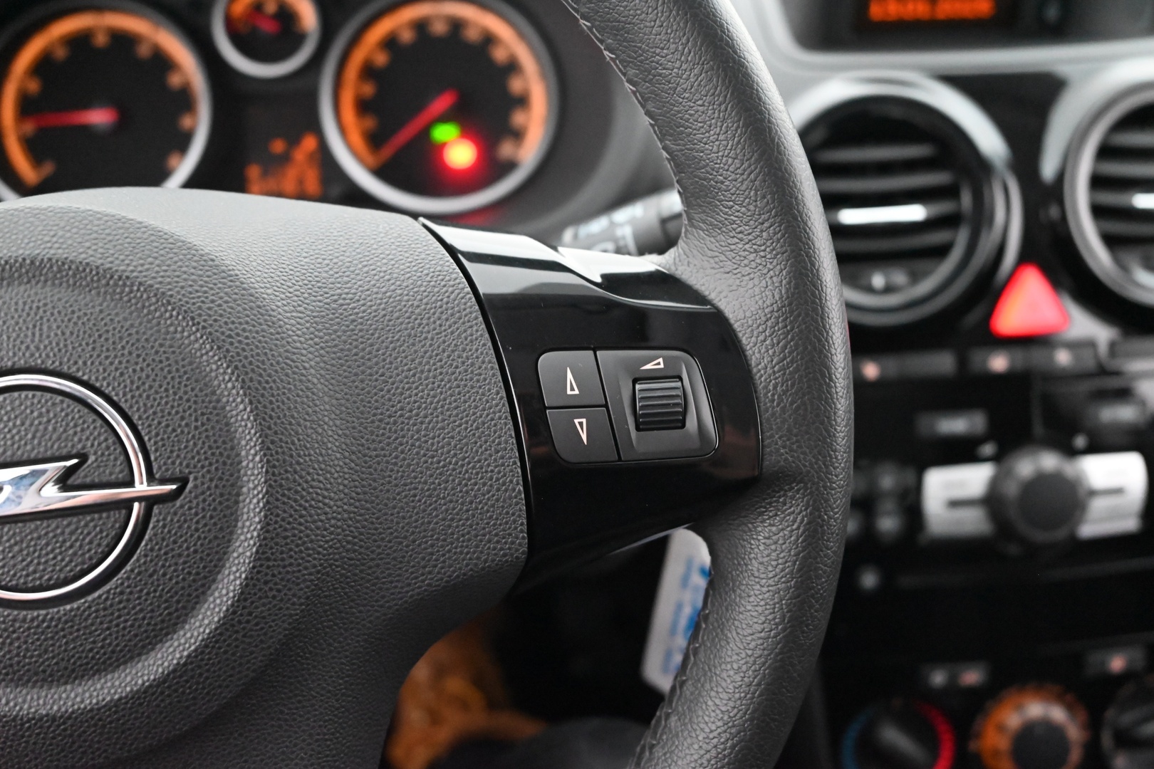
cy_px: 384
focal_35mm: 34
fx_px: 1090
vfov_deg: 38.9
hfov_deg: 55.8
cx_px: 577
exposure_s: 1/60
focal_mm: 34
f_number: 5
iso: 12800
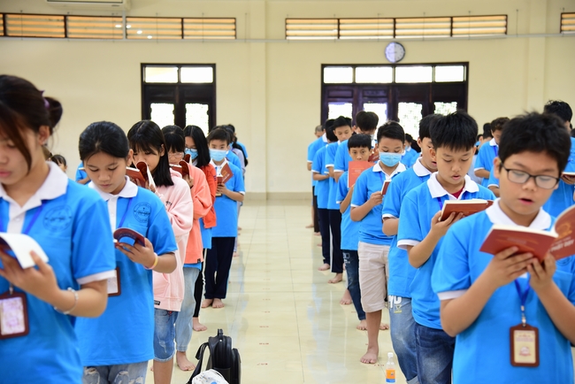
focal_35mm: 62
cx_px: 288
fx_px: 991
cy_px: 192
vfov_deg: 21.9
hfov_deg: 32.4
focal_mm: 62
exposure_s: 1/25
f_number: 4.5
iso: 1250
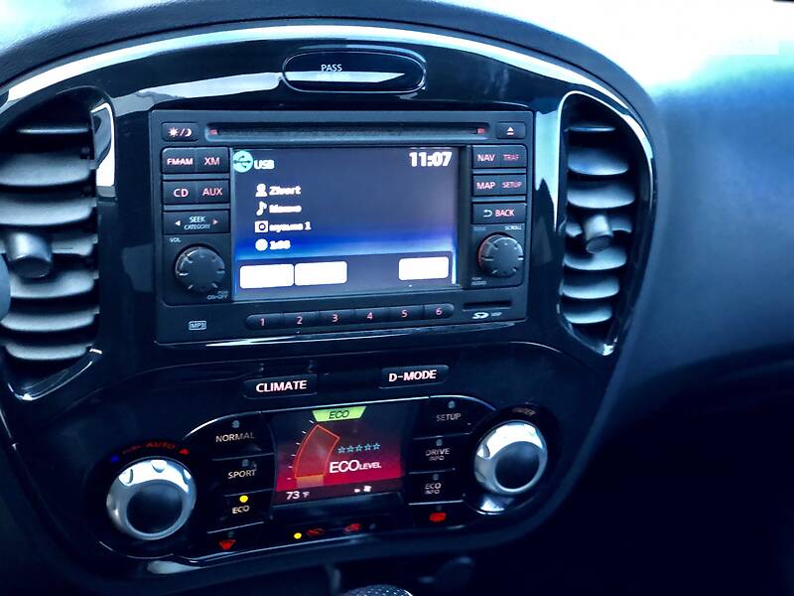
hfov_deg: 36.8
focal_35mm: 52
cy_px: 298
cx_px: 397
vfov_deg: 28.0
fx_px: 1193
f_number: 2.4
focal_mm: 6
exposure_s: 1/13
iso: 160
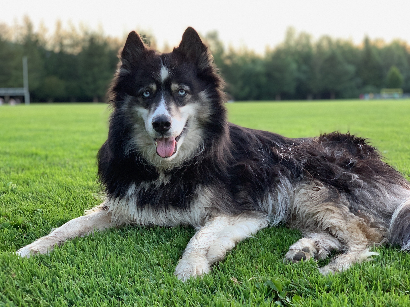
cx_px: 205
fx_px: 616
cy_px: 154
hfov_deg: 36.8
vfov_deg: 28.0
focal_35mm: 52
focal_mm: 6
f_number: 2.4
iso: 125
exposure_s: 1/83
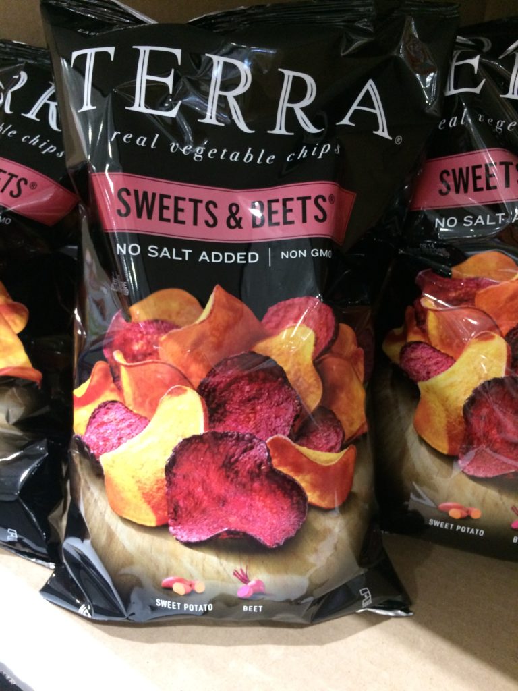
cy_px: 346
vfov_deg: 61.7
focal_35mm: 29
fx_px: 579
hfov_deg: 48.2
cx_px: 259
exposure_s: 1/24
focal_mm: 4.15
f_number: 2.2
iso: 320
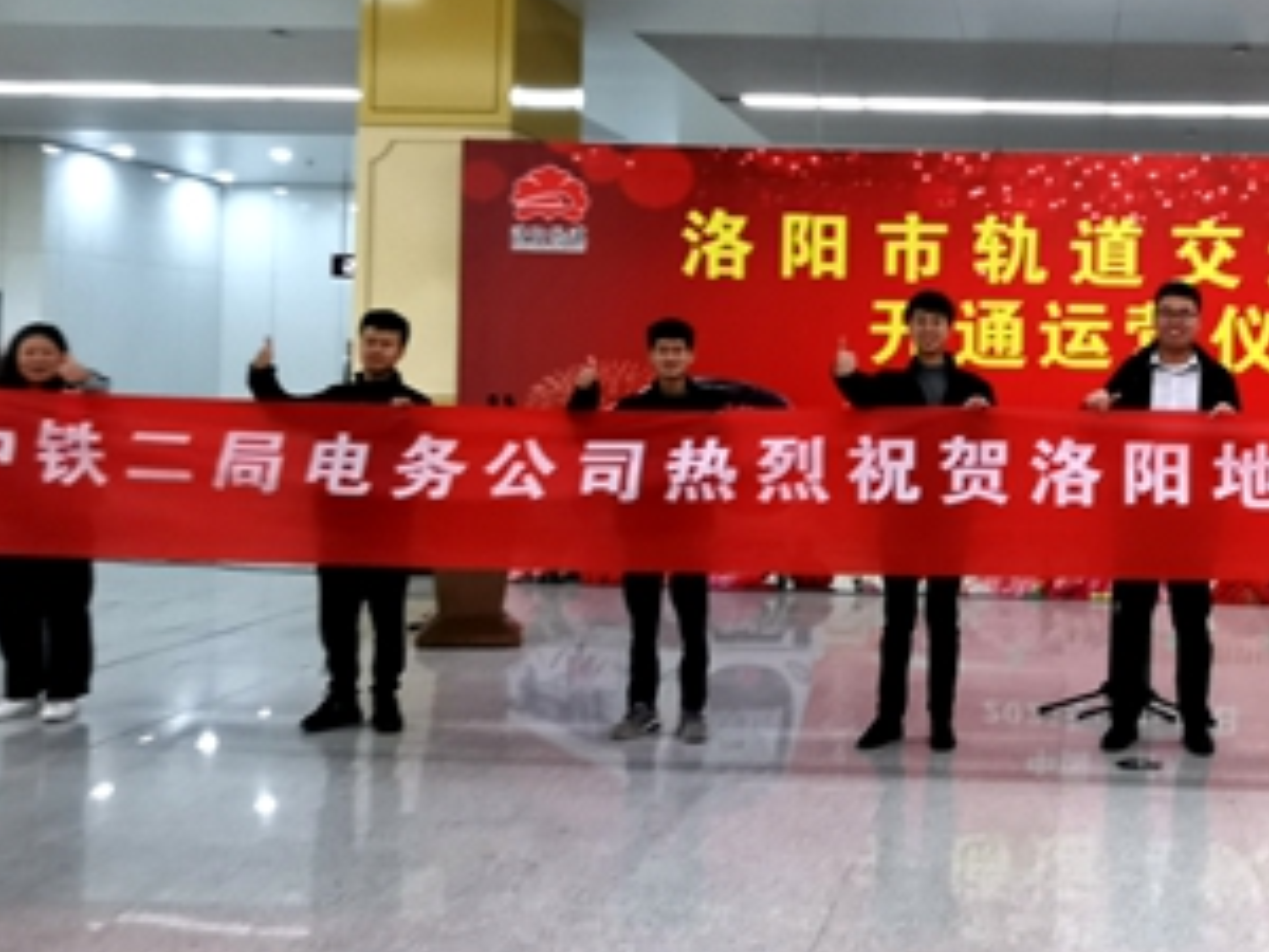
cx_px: 981
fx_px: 1540
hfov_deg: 43.1
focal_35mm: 42
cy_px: 402
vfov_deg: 34.3
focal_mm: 2.35
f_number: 2.2
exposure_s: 1/60
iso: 160
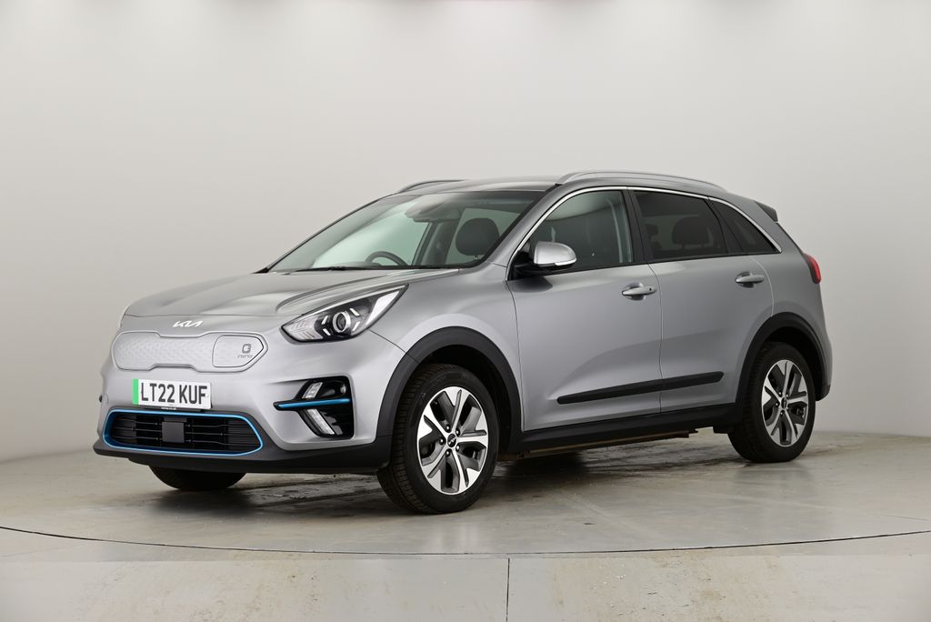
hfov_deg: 28.8
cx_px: 466
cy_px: 311
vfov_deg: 19.5
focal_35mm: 70
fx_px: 1811
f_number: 8
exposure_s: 1/50
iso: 500
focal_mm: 70
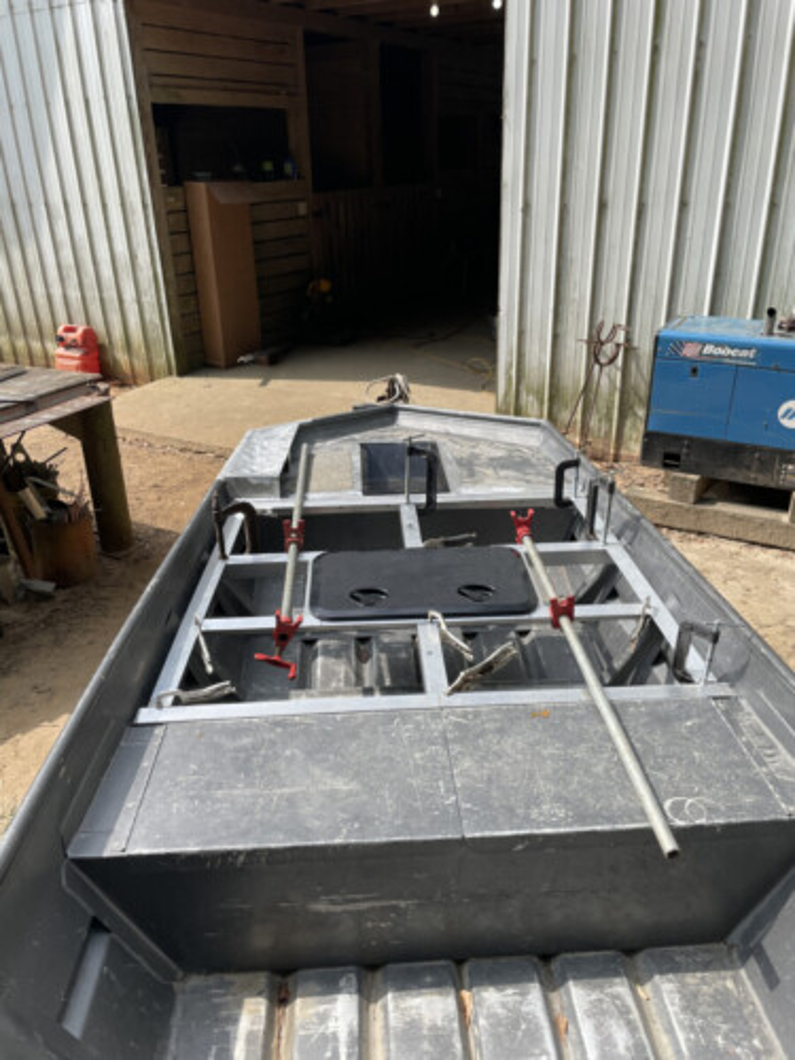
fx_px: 796
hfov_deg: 53.1
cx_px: 398
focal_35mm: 26
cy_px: 530
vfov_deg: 67.3
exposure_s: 1/2257
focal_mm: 4.2
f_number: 1.6
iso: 32
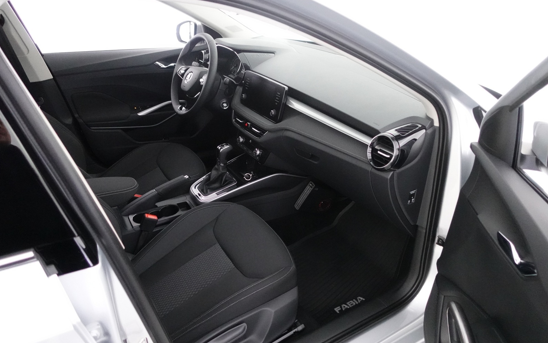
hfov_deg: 72.5
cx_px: 268
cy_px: 178
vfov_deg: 49.3
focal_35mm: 25
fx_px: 373
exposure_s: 1/100
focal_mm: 9.4
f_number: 1.8
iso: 4000
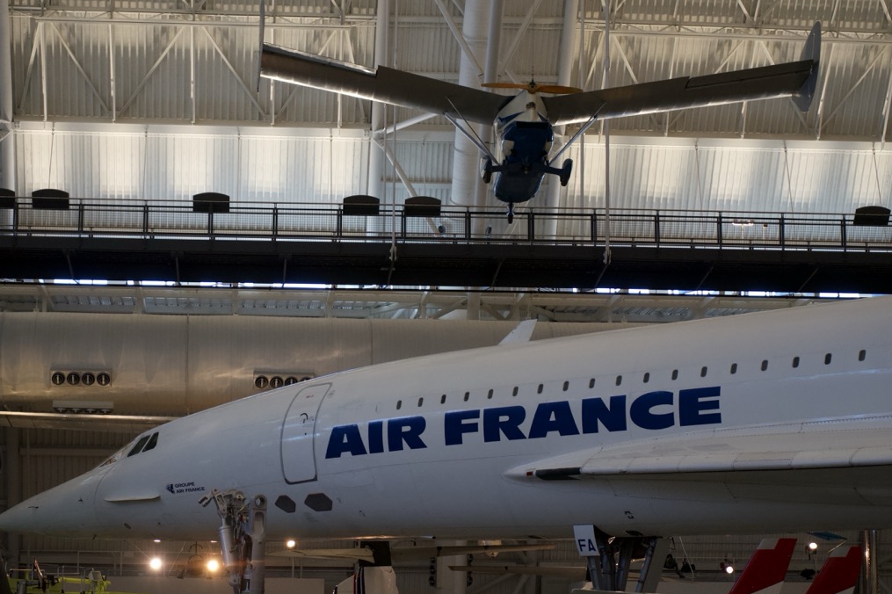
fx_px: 2031
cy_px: 326
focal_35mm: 82
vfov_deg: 16.6
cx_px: 394
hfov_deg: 24.8
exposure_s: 1/160
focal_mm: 65
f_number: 5.6
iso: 2000
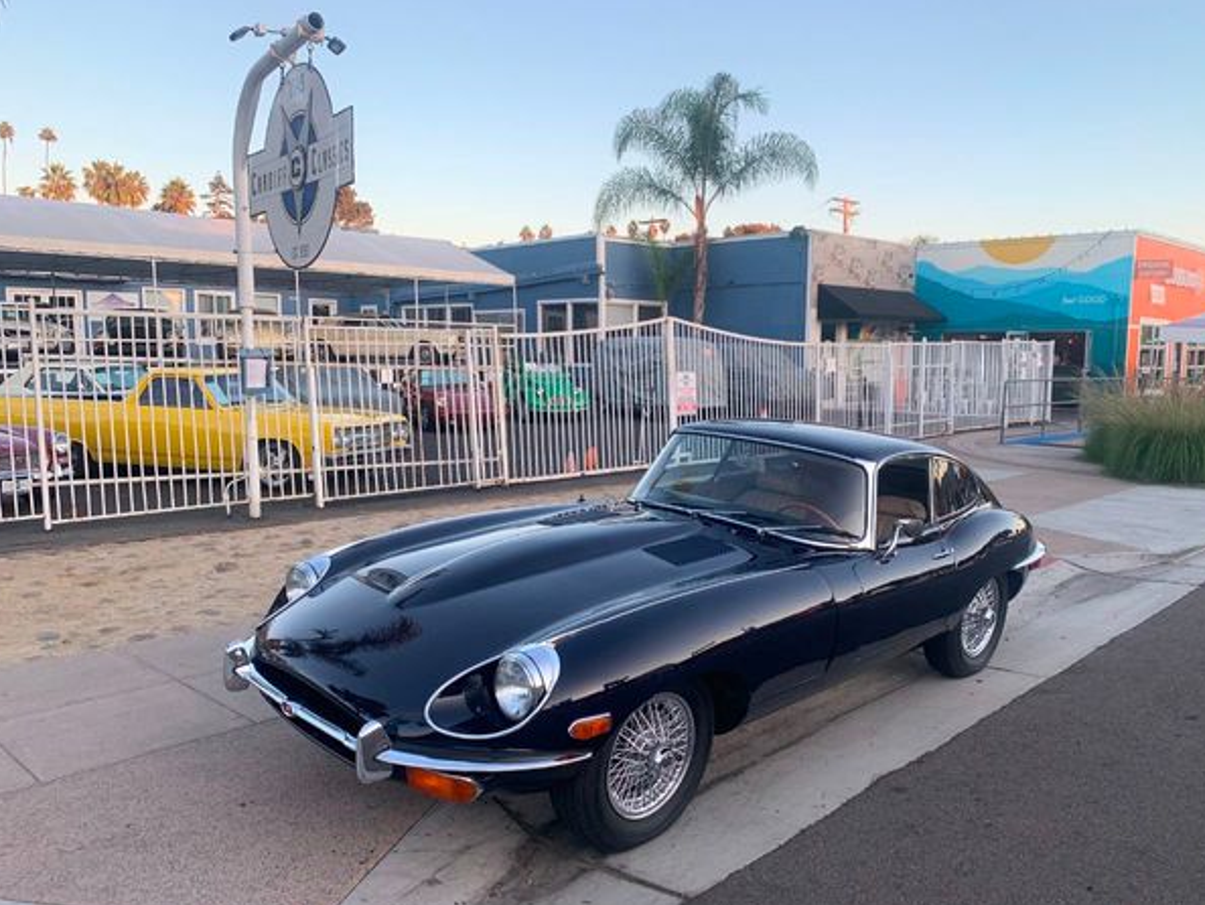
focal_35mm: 28
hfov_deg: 63.4
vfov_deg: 49.8
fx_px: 975
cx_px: 617
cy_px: 479
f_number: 1.8
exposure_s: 1/201
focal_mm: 4.25
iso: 25
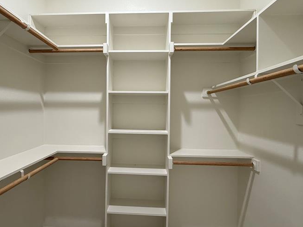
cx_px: 133
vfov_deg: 61.1
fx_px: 193
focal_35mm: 22
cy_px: 112
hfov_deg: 76.1
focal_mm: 2.22
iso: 200
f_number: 2.2
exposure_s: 1/60
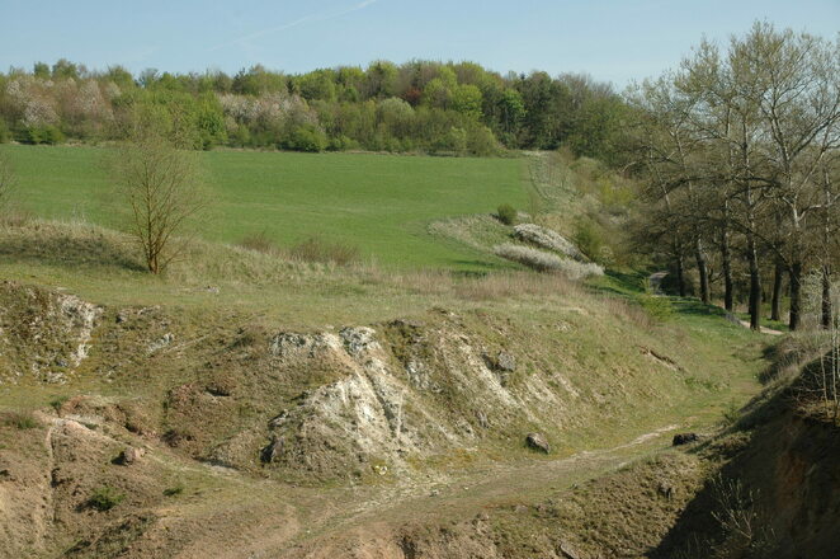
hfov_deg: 29.9
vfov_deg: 20.1
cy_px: 280
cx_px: 420
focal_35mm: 68
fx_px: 1573
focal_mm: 45
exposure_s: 1/320
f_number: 9
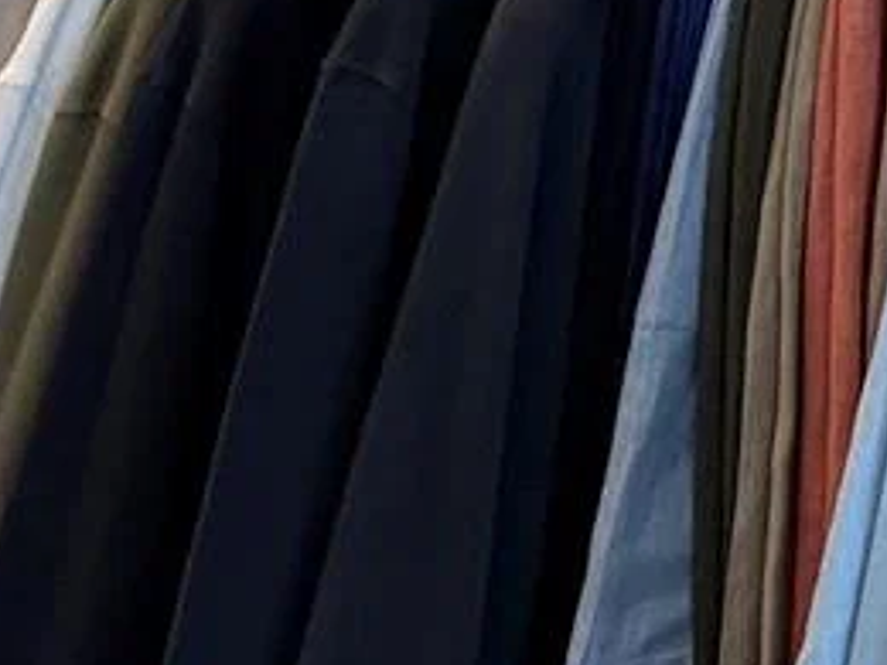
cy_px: -979
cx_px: 1419
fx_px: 2204
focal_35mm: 86
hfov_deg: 19.2
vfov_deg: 12.8
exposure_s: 1/120
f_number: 2.2
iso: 125
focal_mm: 2.22
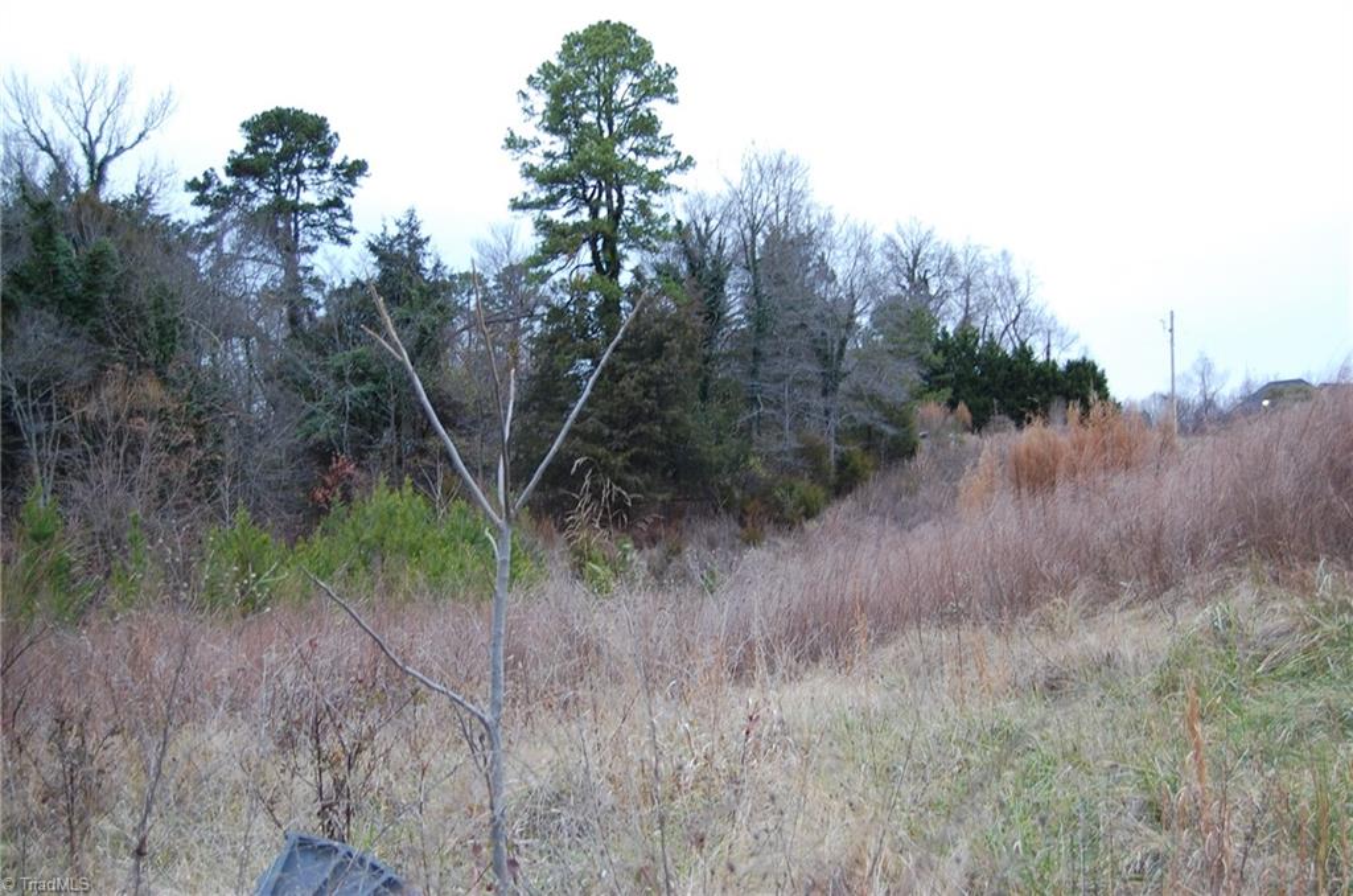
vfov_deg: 29.7
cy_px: 448
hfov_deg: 43.7
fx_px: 1688
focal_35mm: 45
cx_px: 676
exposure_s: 1/40
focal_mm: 30
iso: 200
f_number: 4.2
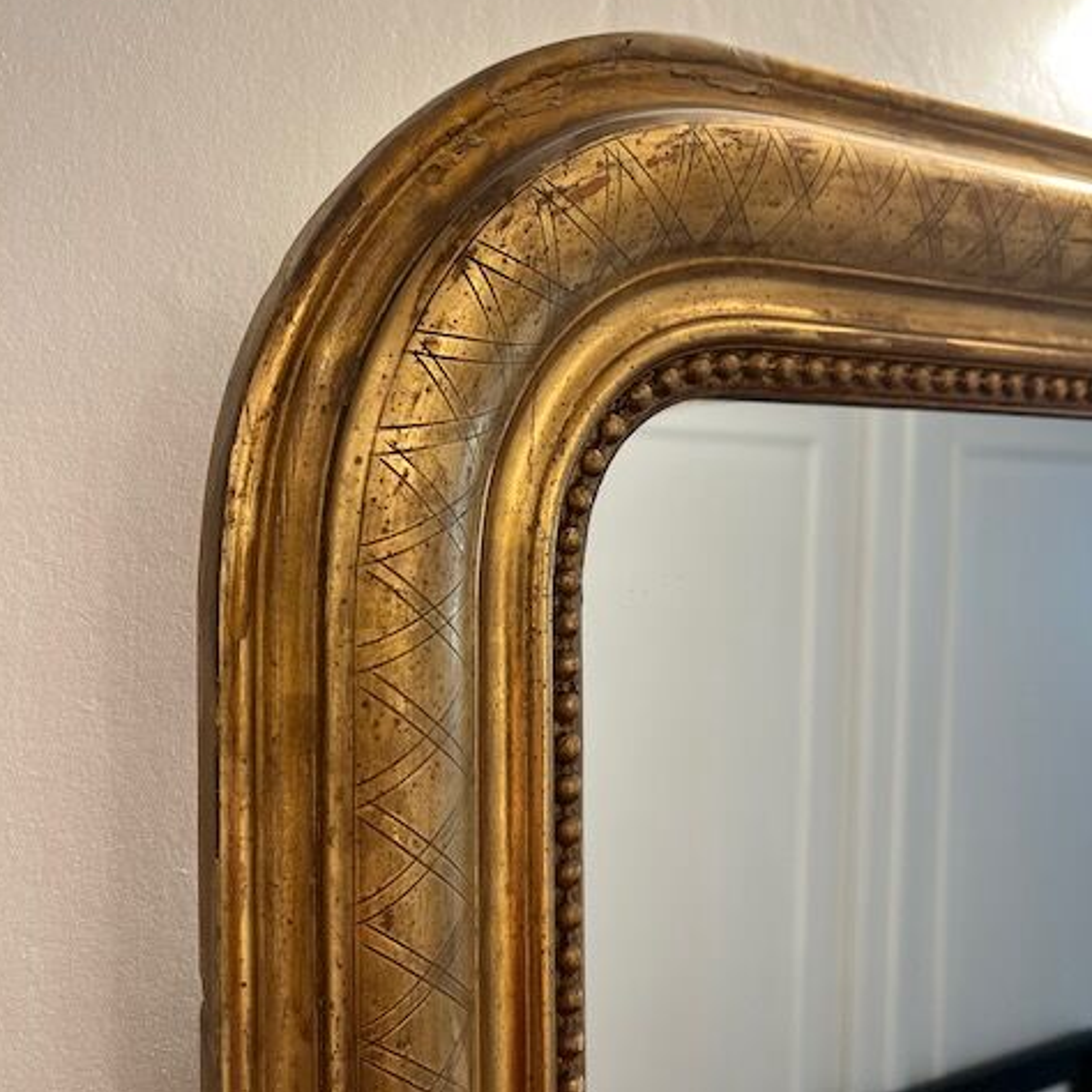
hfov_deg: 52.5
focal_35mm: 31
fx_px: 1106
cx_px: 541
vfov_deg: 52.5
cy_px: 516
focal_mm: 5.7
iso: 125
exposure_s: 1/100
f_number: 1.5
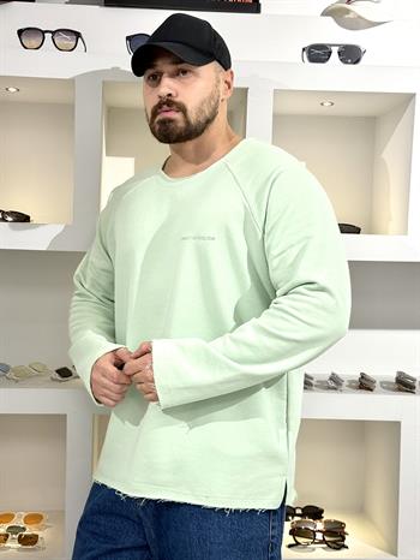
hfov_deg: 30.3
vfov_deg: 39.6
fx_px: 776
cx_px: 210
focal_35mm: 48
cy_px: 280
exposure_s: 1/100
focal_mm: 6.76
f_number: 1.78
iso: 80
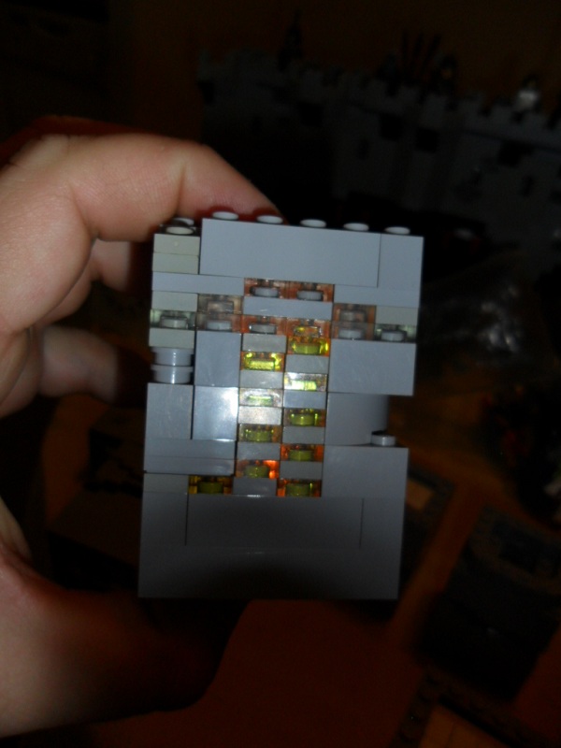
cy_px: 374
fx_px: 583
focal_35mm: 27
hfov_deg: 51.4
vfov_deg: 65.3
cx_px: 280
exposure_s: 1/45
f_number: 8.9
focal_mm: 4.9
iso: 100
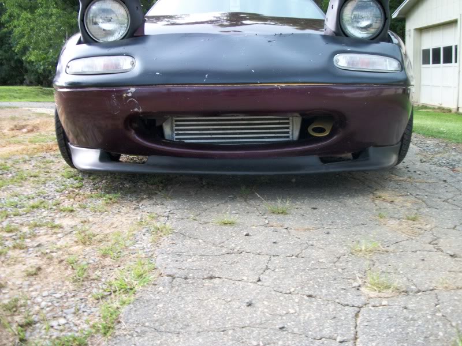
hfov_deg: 56.8
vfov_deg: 44.2
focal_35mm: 32
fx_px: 427
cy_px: 173
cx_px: 231
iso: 160
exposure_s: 1/20
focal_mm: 5.7
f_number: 2.9
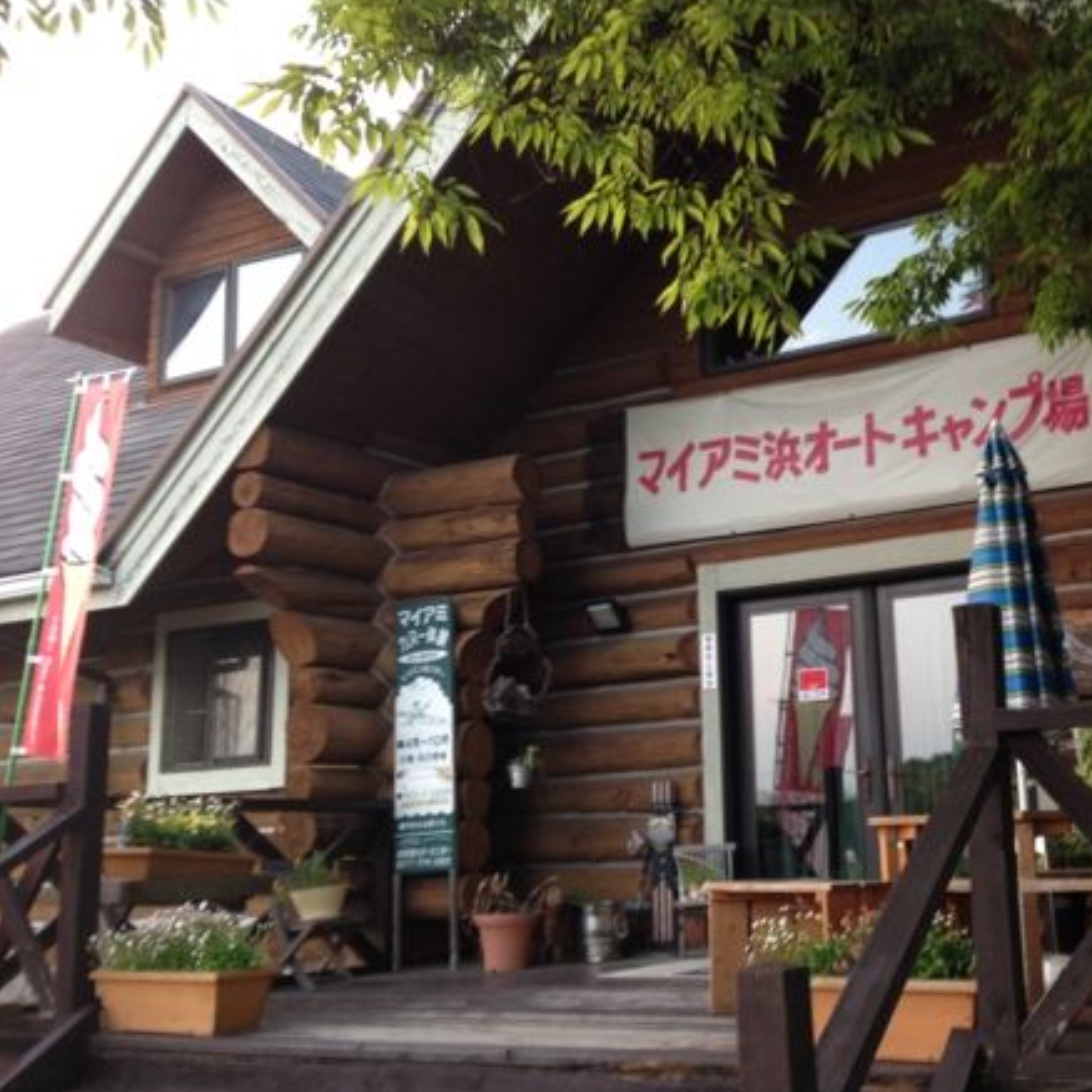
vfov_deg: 41.9
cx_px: 745
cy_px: 534
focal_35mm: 40
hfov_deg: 41.2
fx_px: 1428
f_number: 2.4
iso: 50
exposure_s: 1/20
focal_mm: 4.12
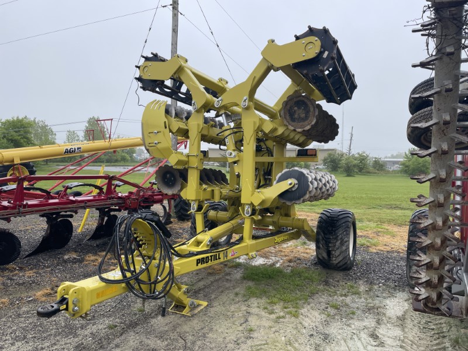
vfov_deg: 53.1
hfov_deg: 67.3
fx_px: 352
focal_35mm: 26
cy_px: 176
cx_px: 234
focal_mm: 4.2
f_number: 1.6
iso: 32
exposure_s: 1/443
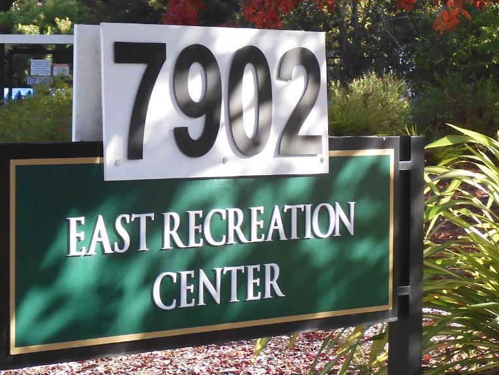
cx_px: 187
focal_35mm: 151
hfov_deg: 13.1
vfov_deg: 9.8
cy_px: 204
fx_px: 2177
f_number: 4.5
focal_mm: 13.7
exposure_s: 1/125
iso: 100
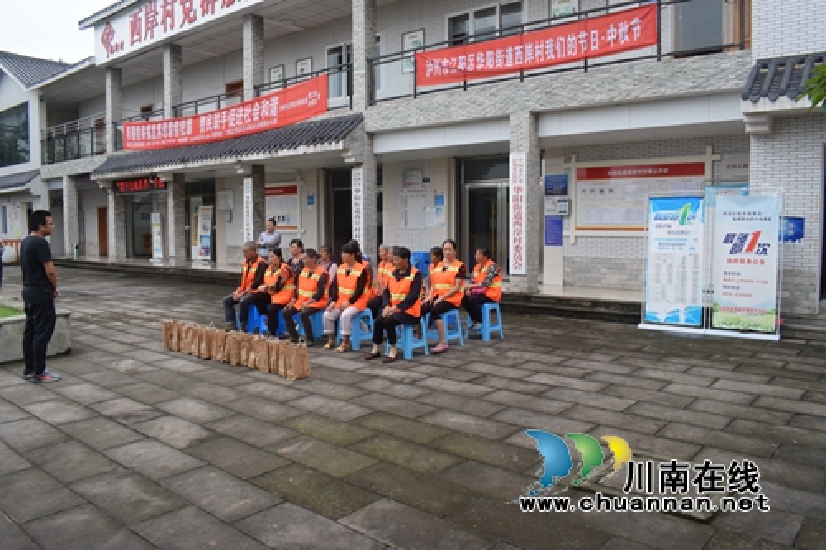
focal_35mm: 27
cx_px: 413
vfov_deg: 47.9
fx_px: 619
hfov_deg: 67.4
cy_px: 275
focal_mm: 18
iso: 1000
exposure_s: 1/400
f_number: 10
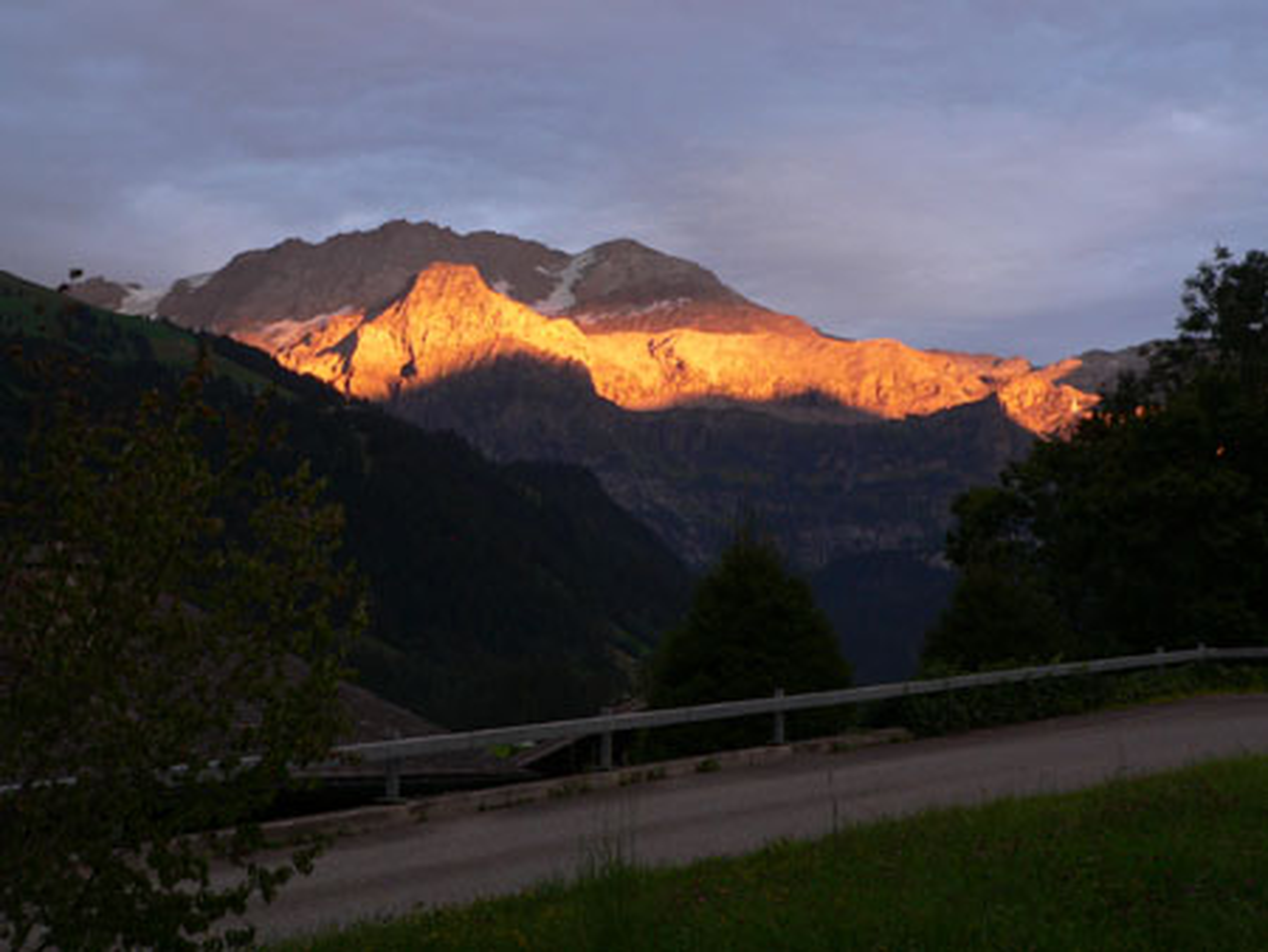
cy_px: 476
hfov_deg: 34.9
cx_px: 634
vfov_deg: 26.6
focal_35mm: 55
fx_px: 2016
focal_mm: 9.1
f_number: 2.8
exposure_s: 1/60
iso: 150
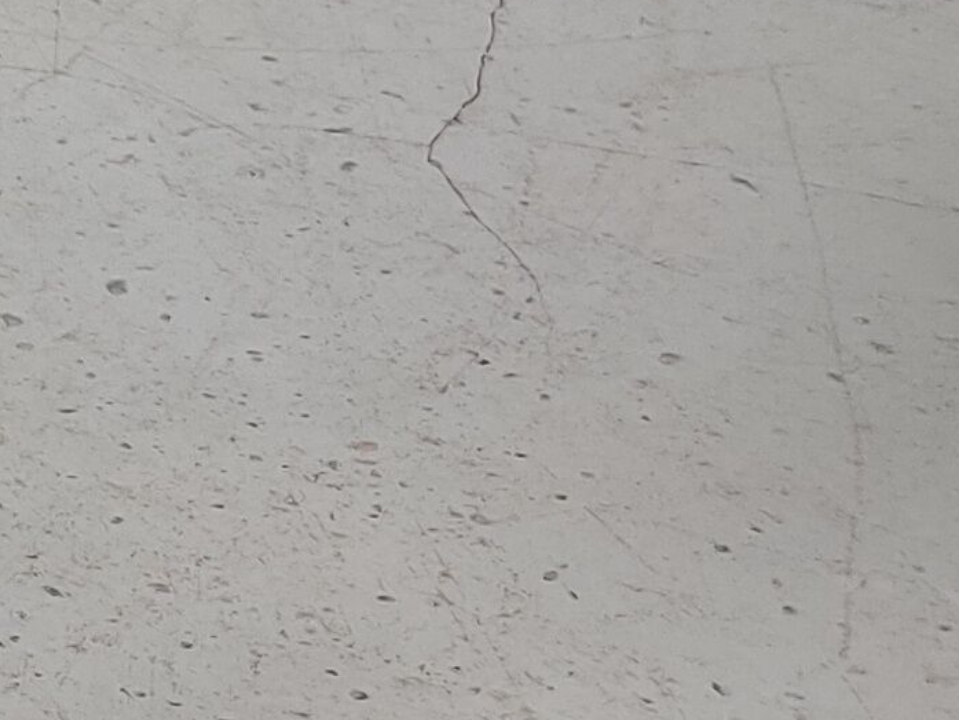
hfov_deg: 10.0
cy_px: -486
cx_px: -1763
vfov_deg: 9.2
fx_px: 4295
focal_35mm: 155
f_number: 1.65
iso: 160
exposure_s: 1/100
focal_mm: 4.75
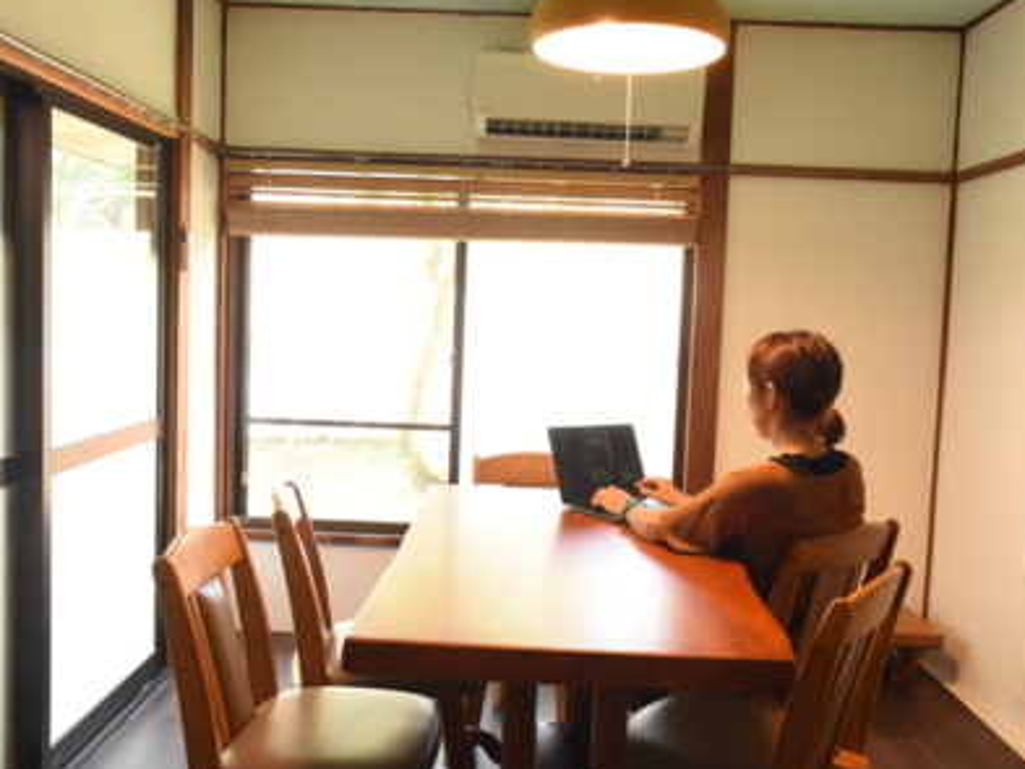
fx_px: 977
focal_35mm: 33
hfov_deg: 55.3
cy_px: 383
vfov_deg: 43.0
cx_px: 524
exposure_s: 1/125
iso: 2000
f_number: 6.3
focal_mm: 20
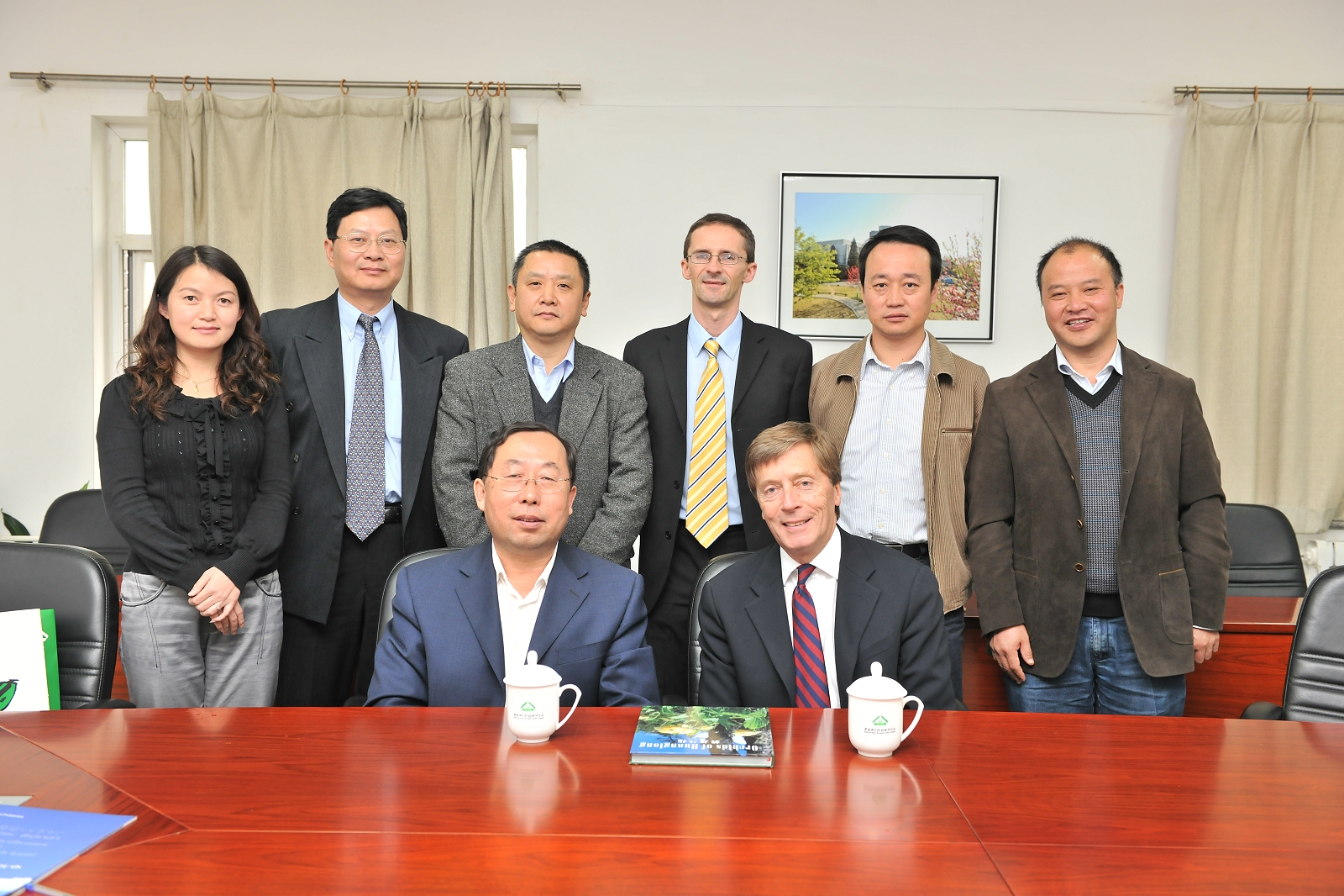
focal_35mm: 36
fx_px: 1344
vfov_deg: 36.9
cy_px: 448
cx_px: 672
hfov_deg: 53.1
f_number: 5
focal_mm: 36
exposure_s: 1/60
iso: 640
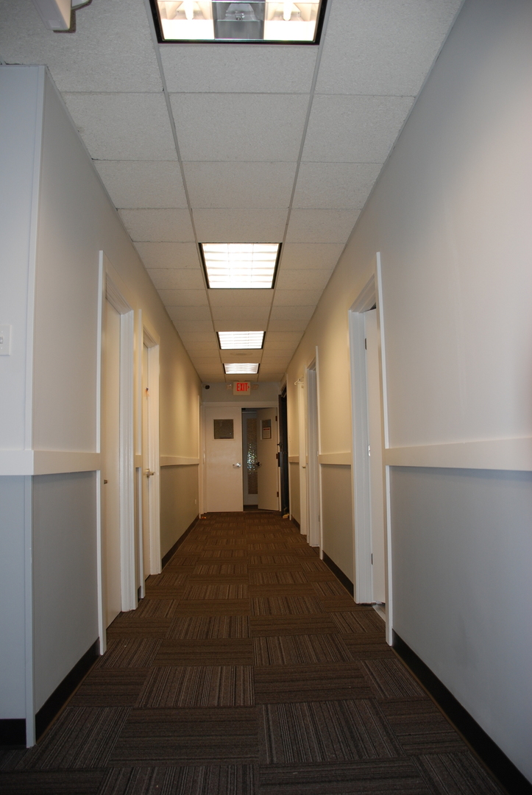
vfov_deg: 67.3
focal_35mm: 27
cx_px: 266
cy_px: 398
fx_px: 597
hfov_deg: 48.1
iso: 200
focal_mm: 18
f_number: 3.5
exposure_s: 1/60
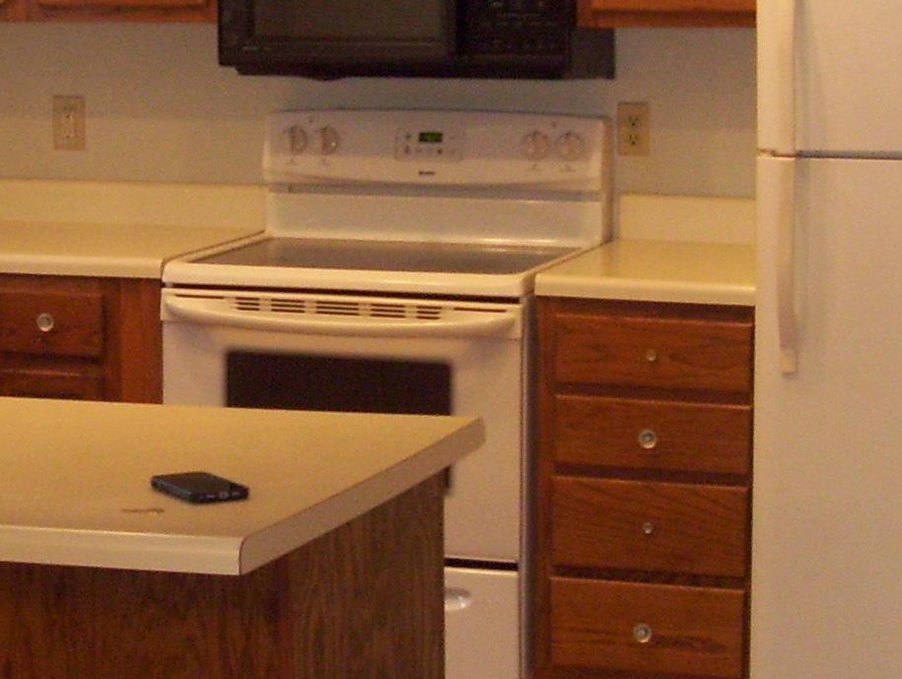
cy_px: 285
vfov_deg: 13.3
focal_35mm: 112
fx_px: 2923
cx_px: 142
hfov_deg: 17.4
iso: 200
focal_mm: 6
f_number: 2.7
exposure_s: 1/60
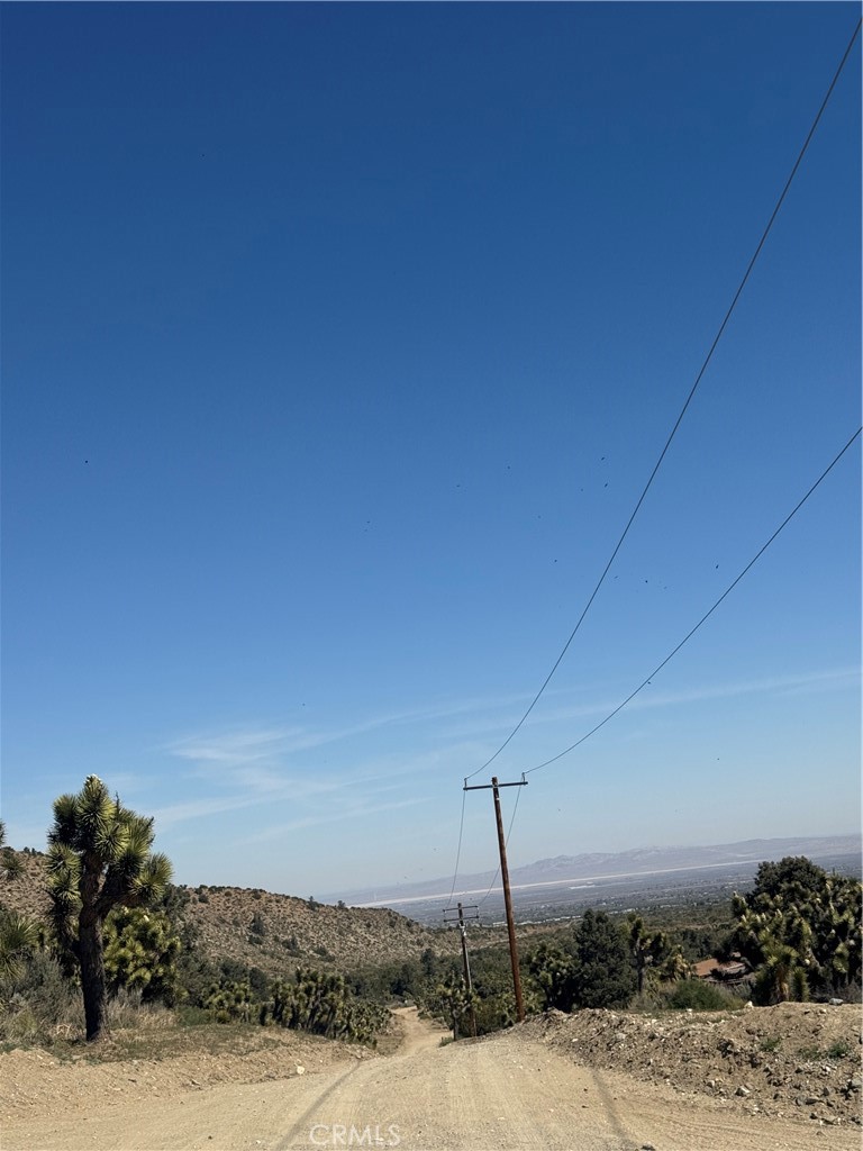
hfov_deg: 30.3
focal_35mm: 48
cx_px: 432
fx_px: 1596
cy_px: 576
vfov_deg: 39.7
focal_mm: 6.76
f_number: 1.78
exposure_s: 1/6410
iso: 64
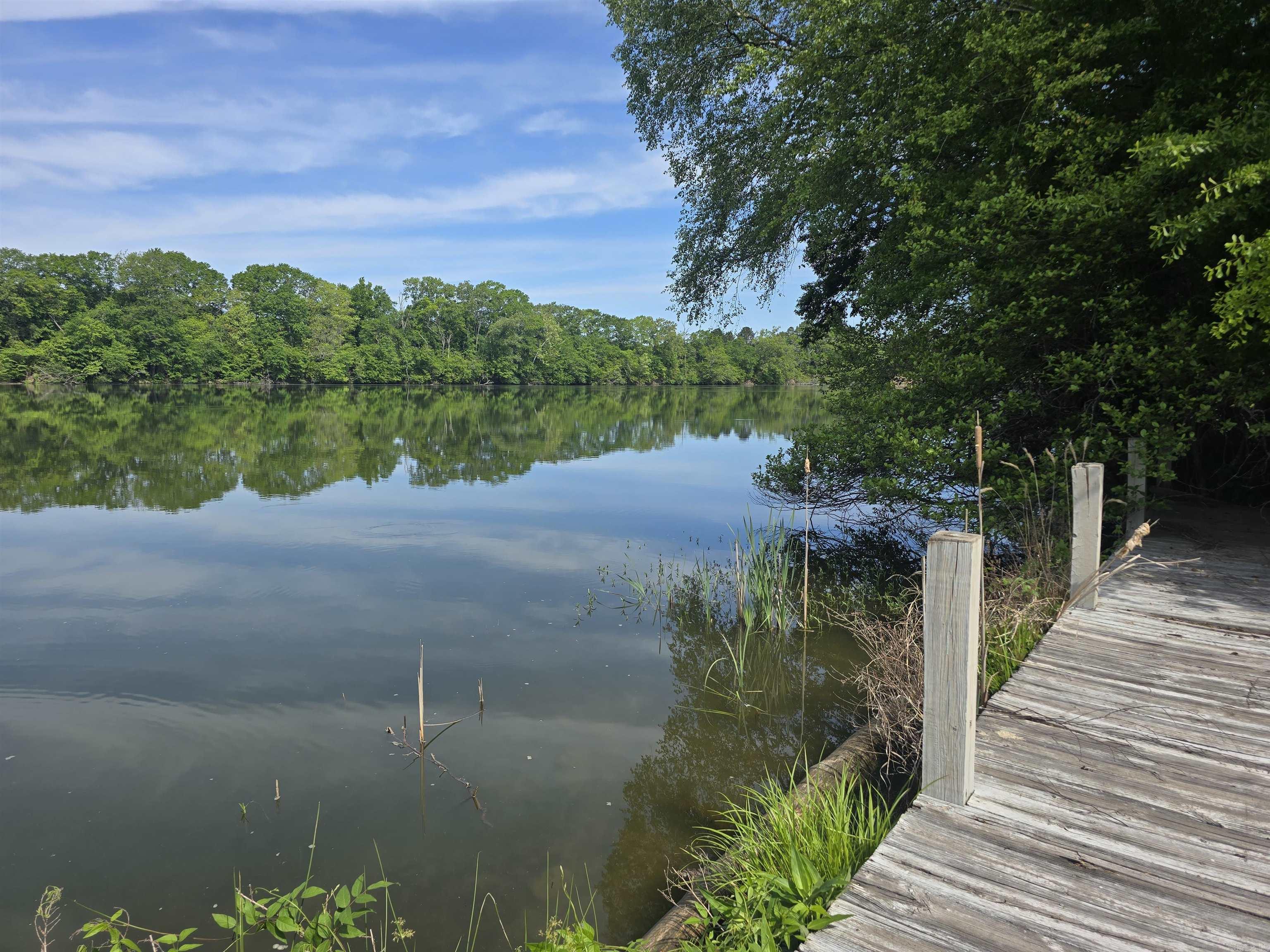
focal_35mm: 23
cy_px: 476
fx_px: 844
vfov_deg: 58.9
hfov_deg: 73.9
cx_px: 635
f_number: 1.7
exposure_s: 1/664
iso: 12
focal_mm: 6.3
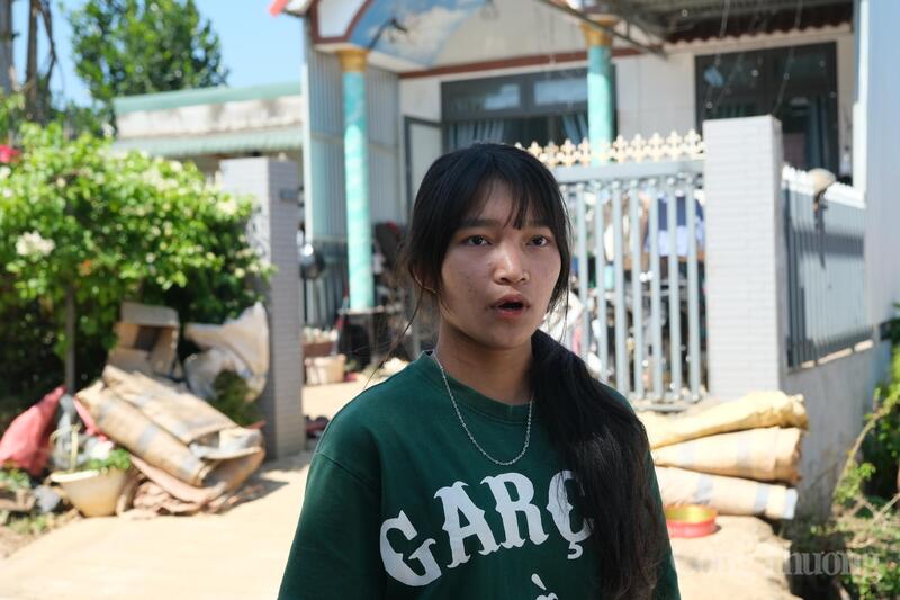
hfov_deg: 40.4
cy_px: 300
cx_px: 450
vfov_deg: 27.5
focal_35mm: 49
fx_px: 1225
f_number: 4
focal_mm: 32.5
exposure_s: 1/750
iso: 320
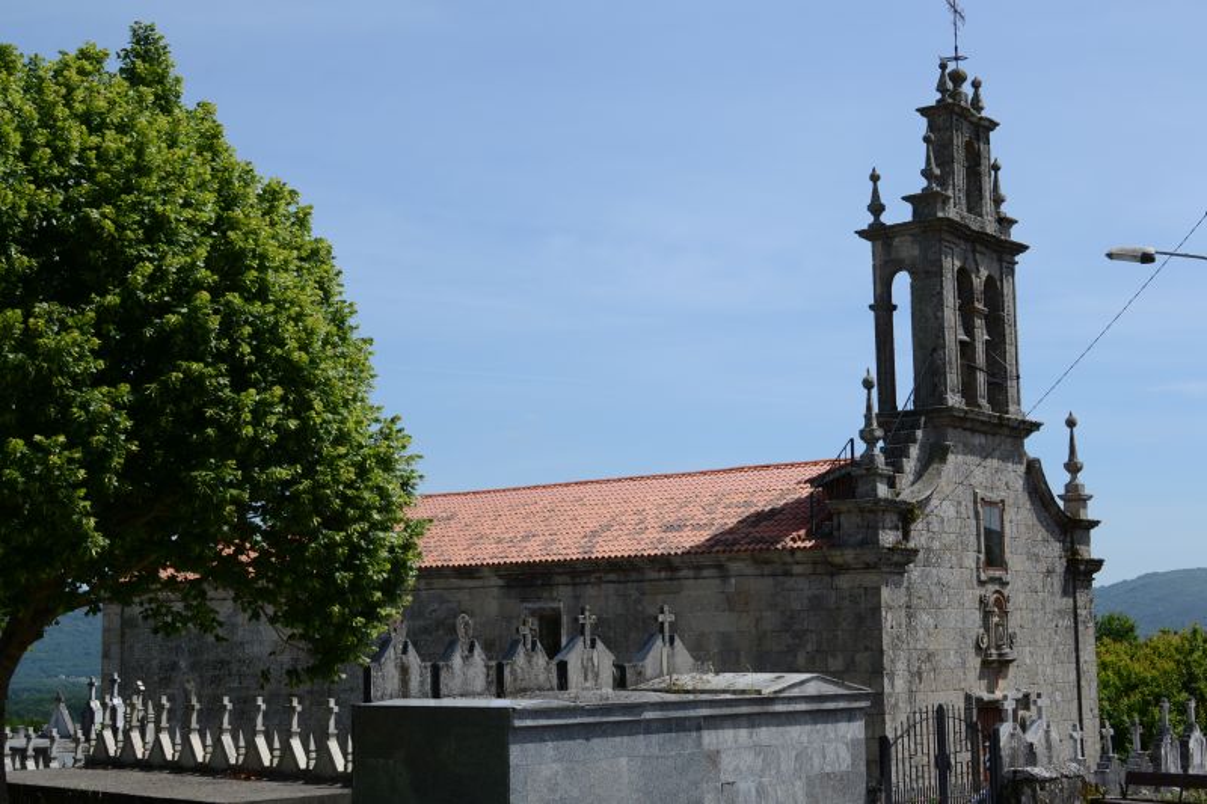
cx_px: 604
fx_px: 1760
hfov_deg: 37.9
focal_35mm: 52
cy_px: 402
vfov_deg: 25.7
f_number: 7.1
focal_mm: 35
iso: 100
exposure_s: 1/500
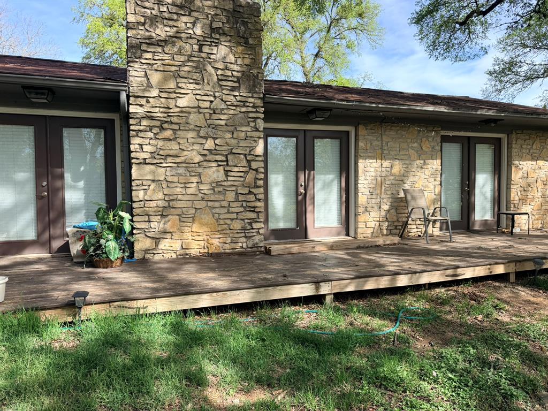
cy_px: 206
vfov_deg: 56.8
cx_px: 274
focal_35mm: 24
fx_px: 380
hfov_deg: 71.6
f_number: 1.78
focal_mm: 6.76
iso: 100
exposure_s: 1/1812
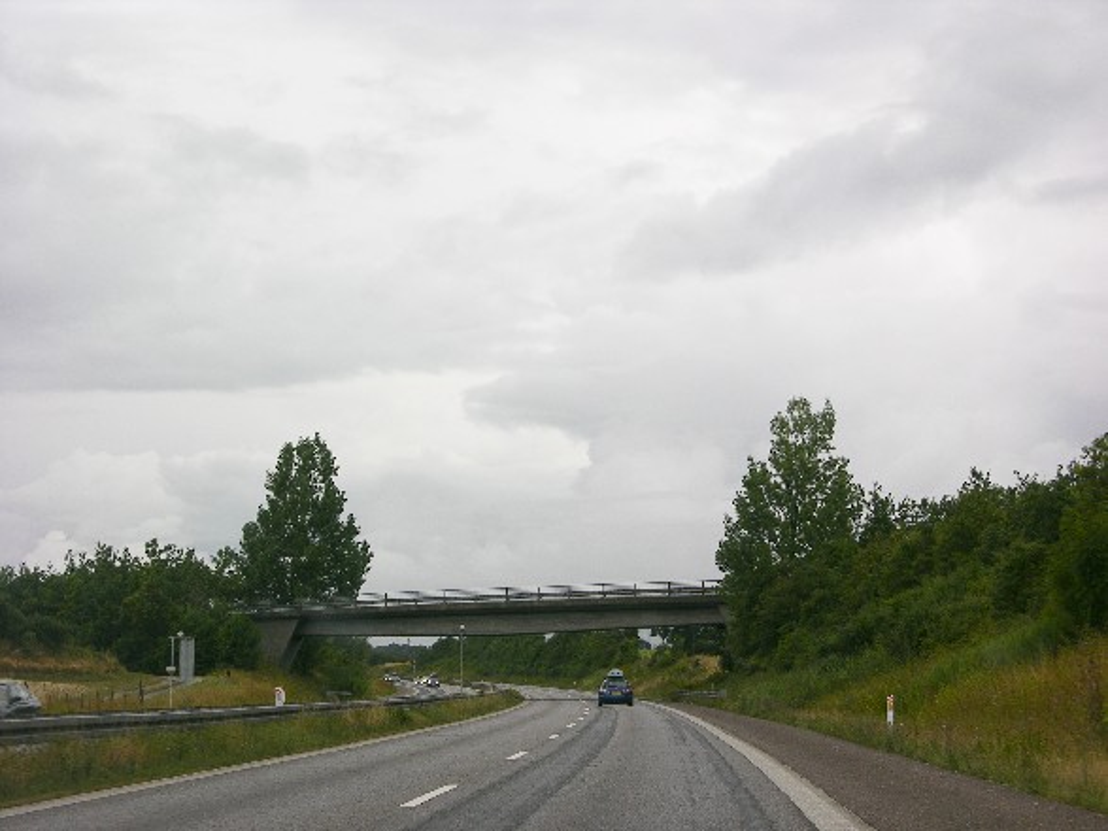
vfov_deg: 18.0
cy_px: 416
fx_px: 2624
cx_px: 554
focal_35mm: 82
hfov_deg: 23.8
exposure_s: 1/147
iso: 50
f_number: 5.5
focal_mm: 21
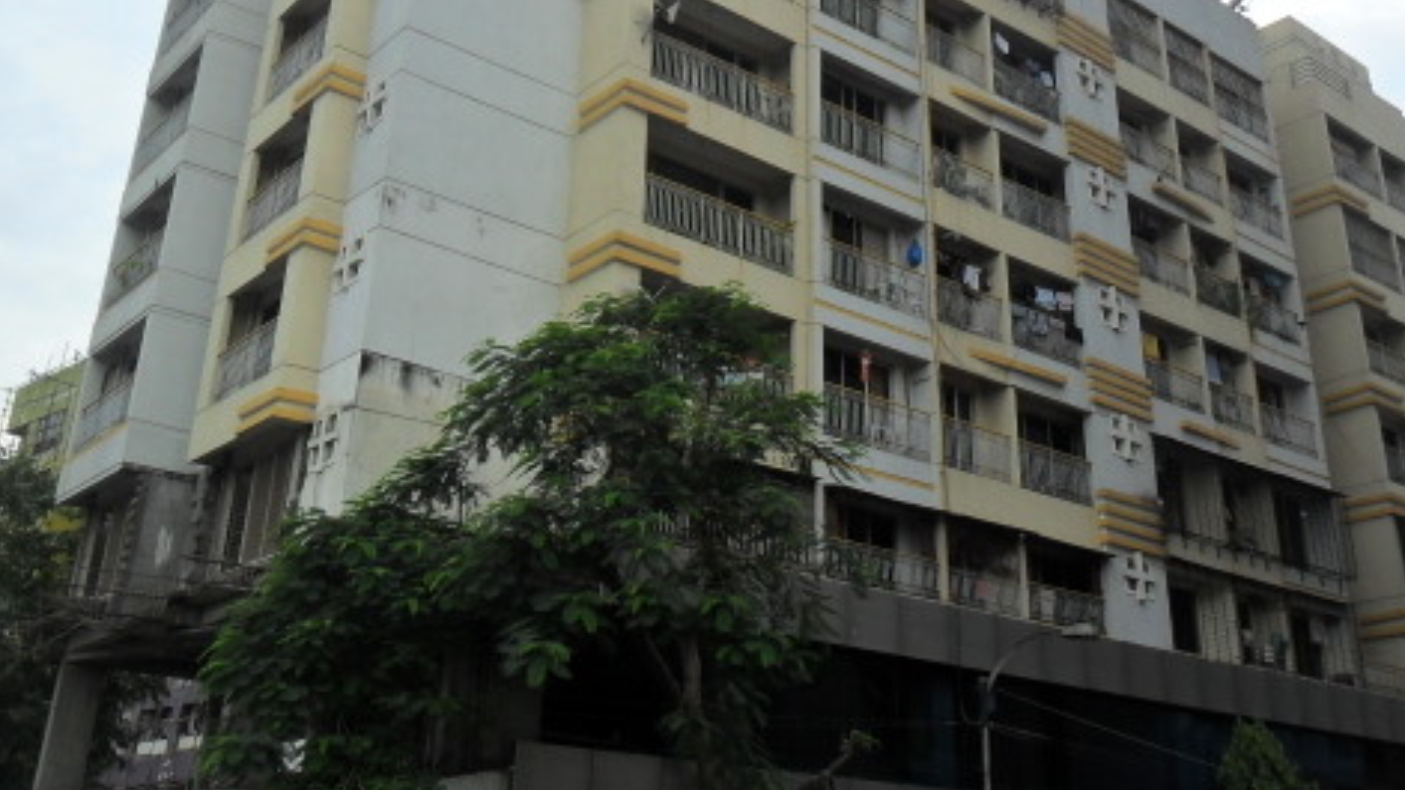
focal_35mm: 40
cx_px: 749
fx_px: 1490
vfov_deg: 29.1
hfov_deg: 50.4
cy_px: 167
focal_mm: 4.9
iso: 100
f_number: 3.5
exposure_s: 1/500
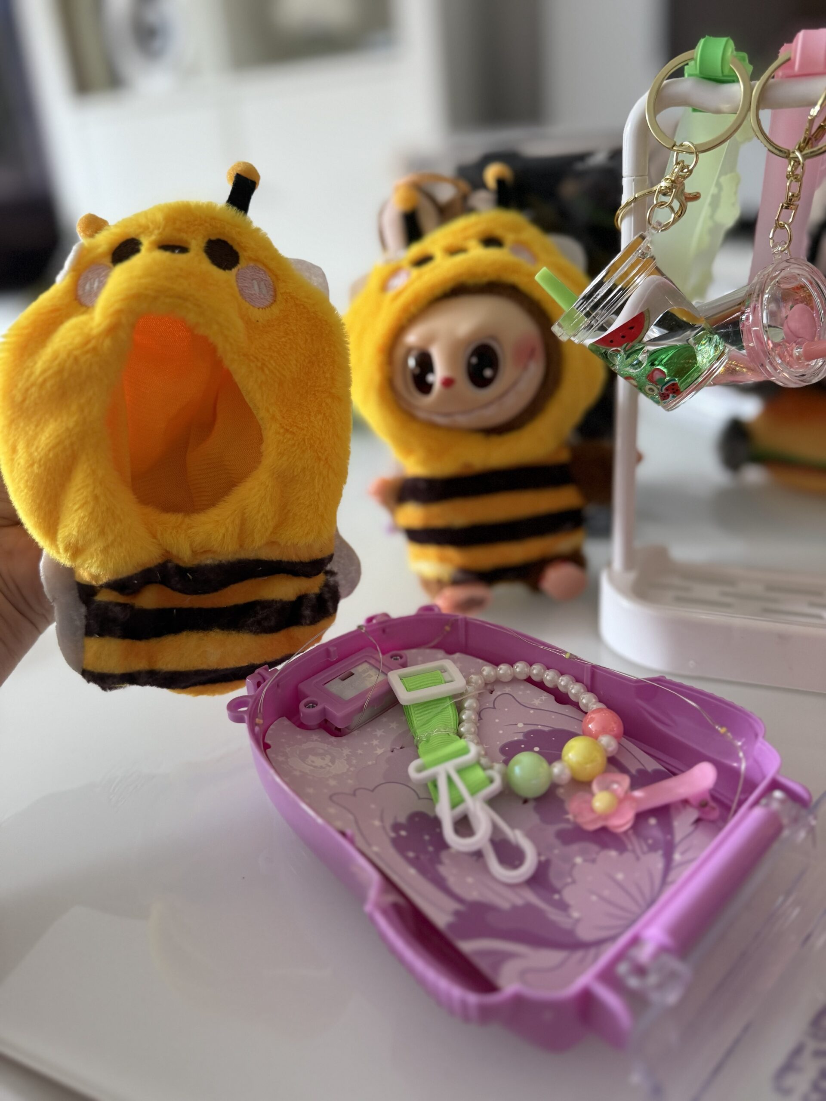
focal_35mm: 24
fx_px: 764
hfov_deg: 56.8
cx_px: 413
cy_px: 550
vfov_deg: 71.6
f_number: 1.78
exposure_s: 1/66
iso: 200
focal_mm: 6.76
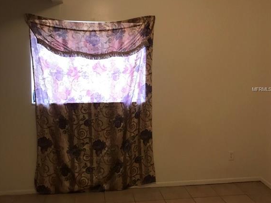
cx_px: 136
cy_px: 90
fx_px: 297
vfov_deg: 37.6
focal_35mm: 38
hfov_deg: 49.0
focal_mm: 3.99
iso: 64
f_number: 1.8
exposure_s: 1/15
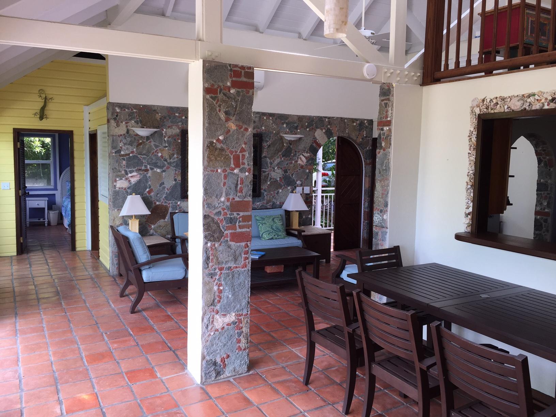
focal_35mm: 29
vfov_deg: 48.2
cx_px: 278
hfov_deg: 61.7
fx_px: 466
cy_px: 208
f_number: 2.2
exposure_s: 1/67
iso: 32
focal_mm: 4.15
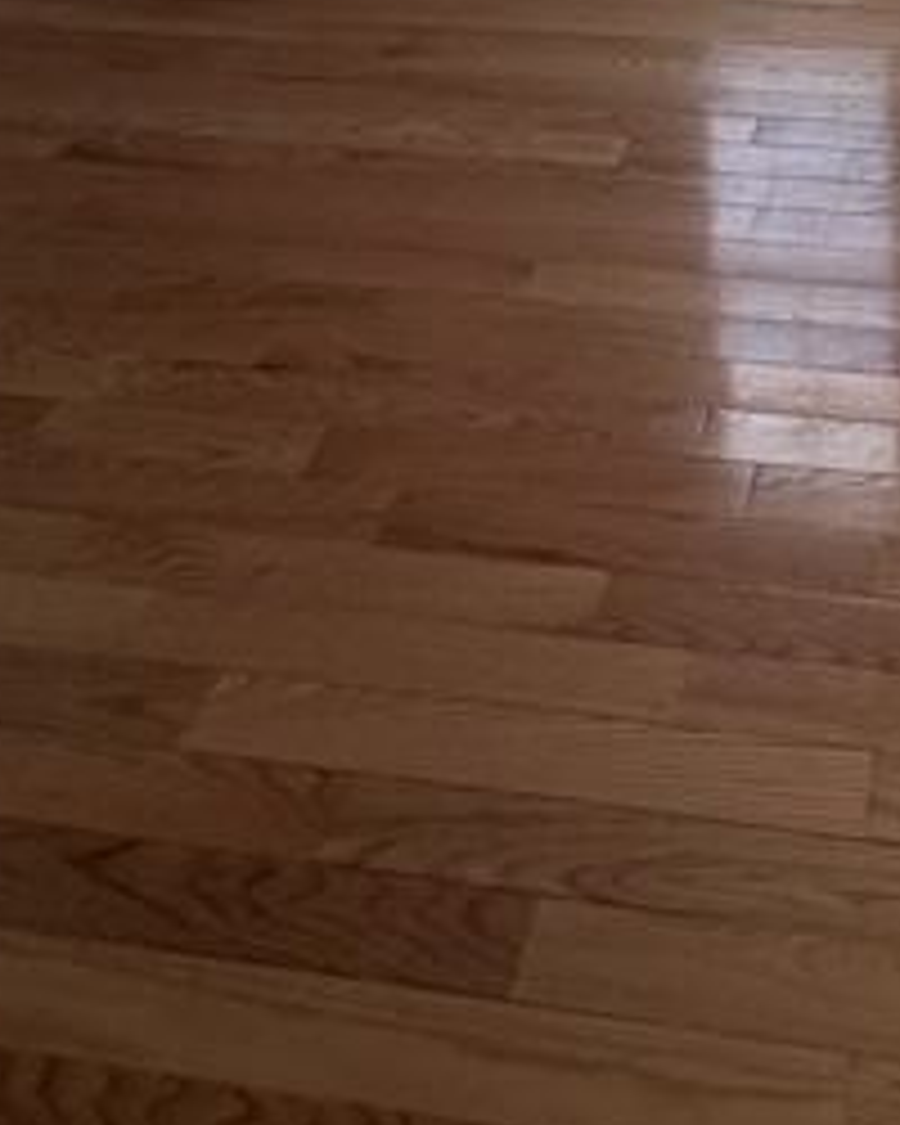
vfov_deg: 30.9
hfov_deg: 33.2
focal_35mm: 42
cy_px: -432
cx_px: 864
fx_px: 1398
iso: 80
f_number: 2.2
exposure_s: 1/120
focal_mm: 2.22
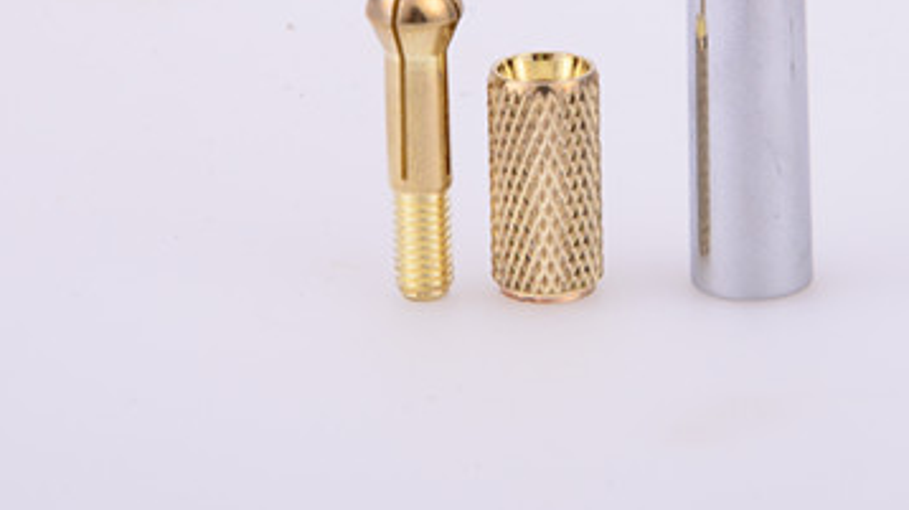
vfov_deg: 4.4
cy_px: 69
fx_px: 6646
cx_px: 594
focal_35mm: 276
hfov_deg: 7.8
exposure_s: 1/160
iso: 200
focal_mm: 105
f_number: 18
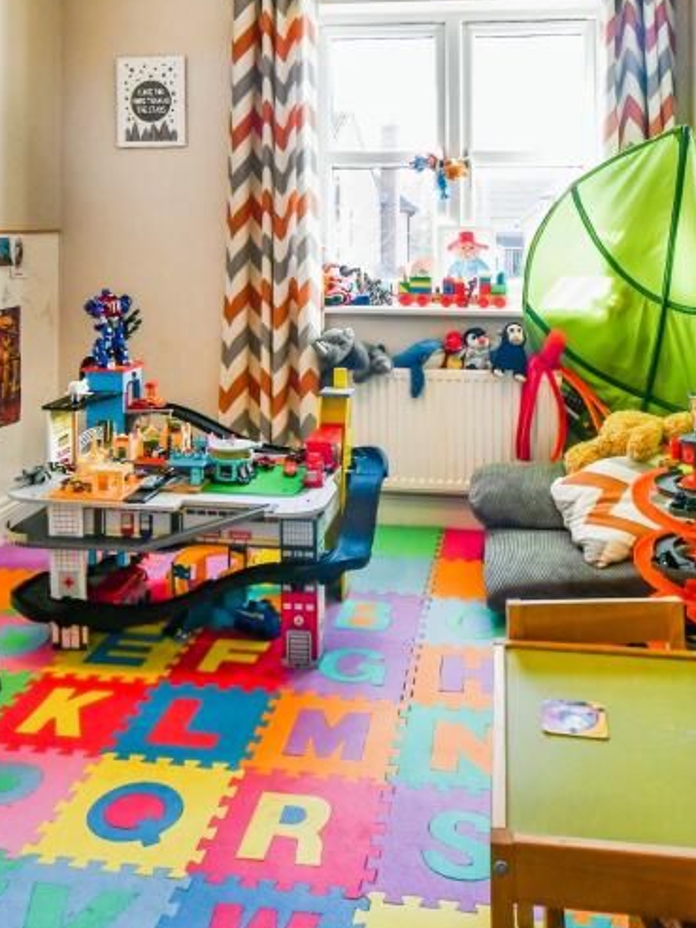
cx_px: 400
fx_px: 804
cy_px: 288
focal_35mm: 30
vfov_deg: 58.2
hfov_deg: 46.7
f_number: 8
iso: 400
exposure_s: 1/20
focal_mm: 10
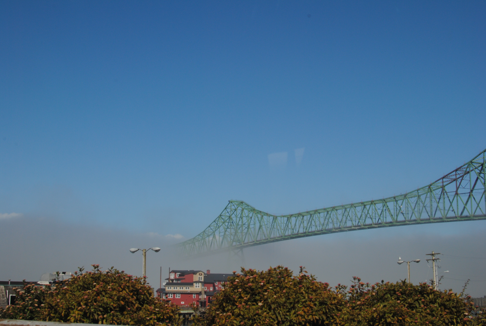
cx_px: 243
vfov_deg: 25.8
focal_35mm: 52
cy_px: 163
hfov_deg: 37.8
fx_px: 710
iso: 200
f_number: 11
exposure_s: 1/500
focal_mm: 35
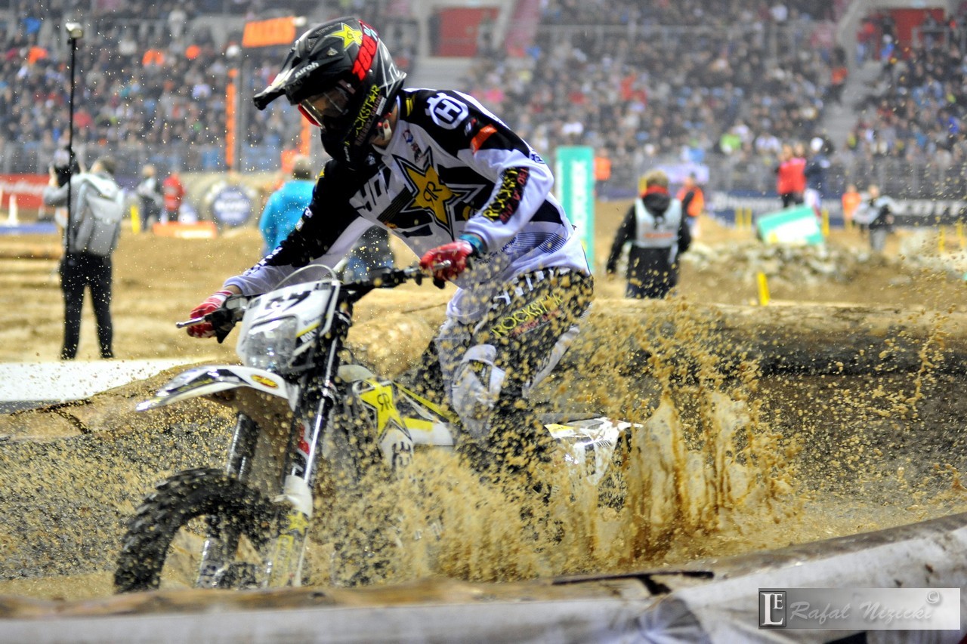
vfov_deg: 17.1
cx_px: 484
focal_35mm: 80
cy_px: 322
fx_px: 2148
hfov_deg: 25.4
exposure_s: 1/500
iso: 3200
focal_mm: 80
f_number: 2.8
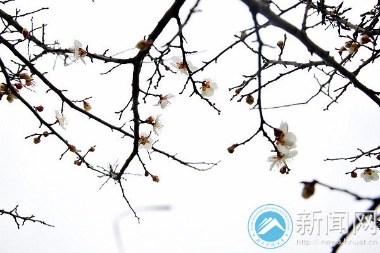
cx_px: 190
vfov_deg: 29.8
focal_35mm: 45
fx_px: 475
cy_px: 126
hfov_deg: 43.6
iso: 200
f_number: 5.6
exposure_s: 1/125
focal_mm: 30
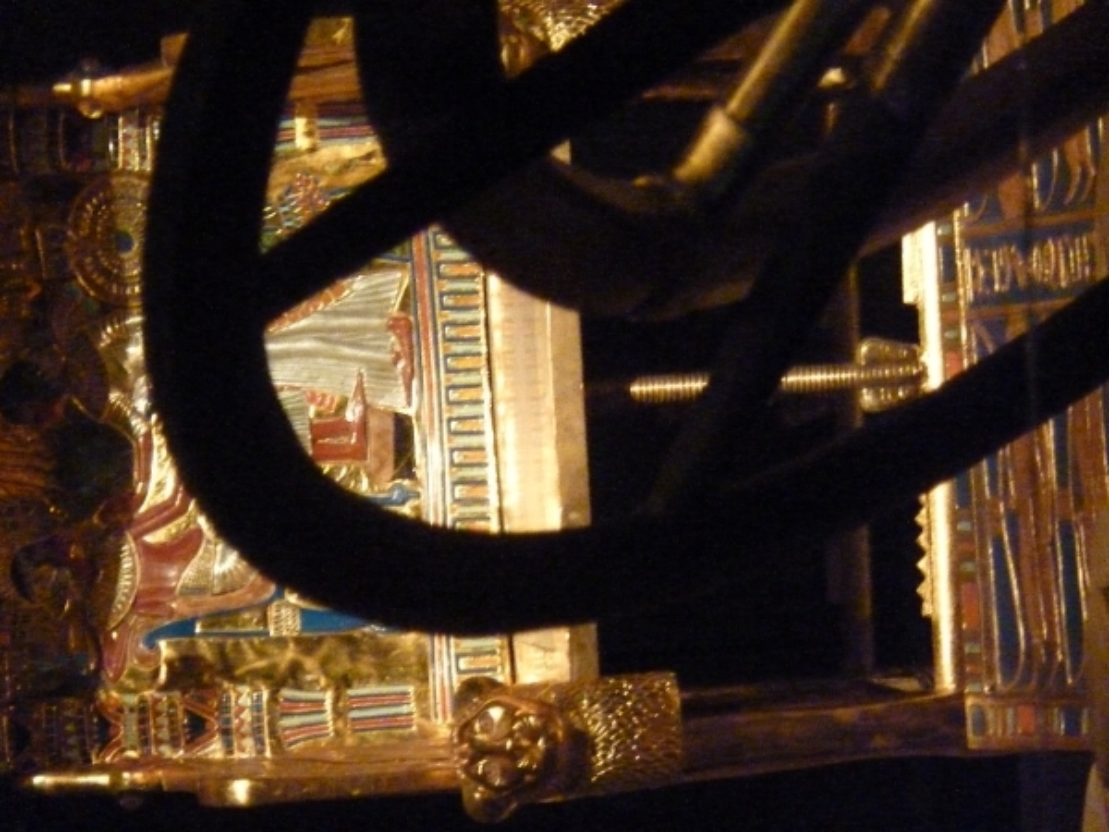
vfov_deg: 7.6
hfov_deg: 10.1
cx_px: 554
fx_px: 6279
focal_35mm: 196
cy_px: 416
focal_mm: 32.1
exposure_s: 1/8
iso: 1600
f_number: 4.5
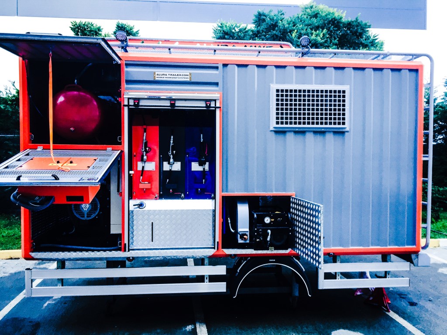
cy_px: 168
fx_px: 374
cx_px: 224
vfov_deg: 48.2
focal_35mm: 29
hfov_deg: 61.7
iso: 80
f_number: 2.2
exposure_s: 1/33
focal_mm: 4.15
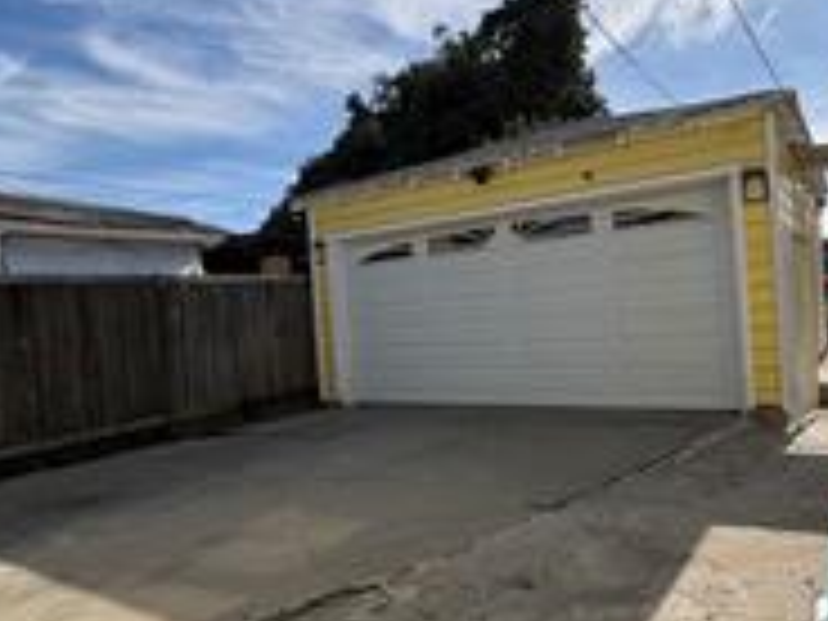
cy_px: 302
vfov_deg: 53.1
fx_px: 622
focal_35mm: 26
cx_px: 506
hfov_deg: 66.5
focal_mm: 2.22
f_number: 2.2
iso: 50
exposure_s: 1/1832
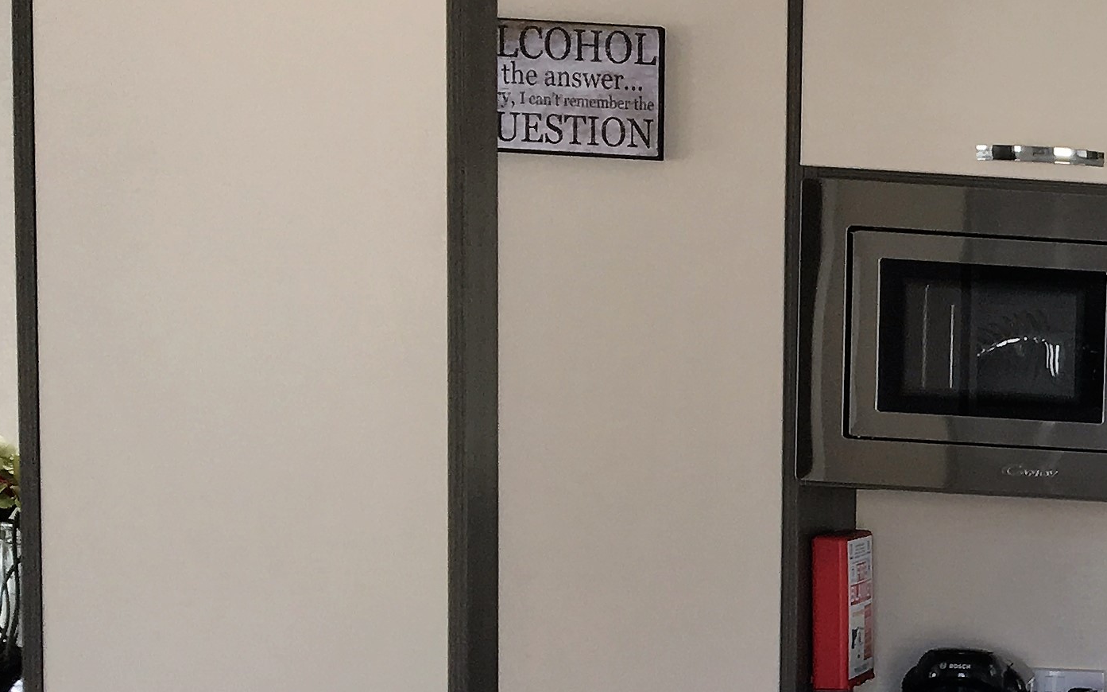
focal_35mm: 89
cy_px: 756
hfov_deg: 20.8
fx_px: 2685
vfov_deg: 14.4
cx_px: 1522
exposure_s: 1/100
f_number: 2.2
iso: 32
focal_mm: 4.15
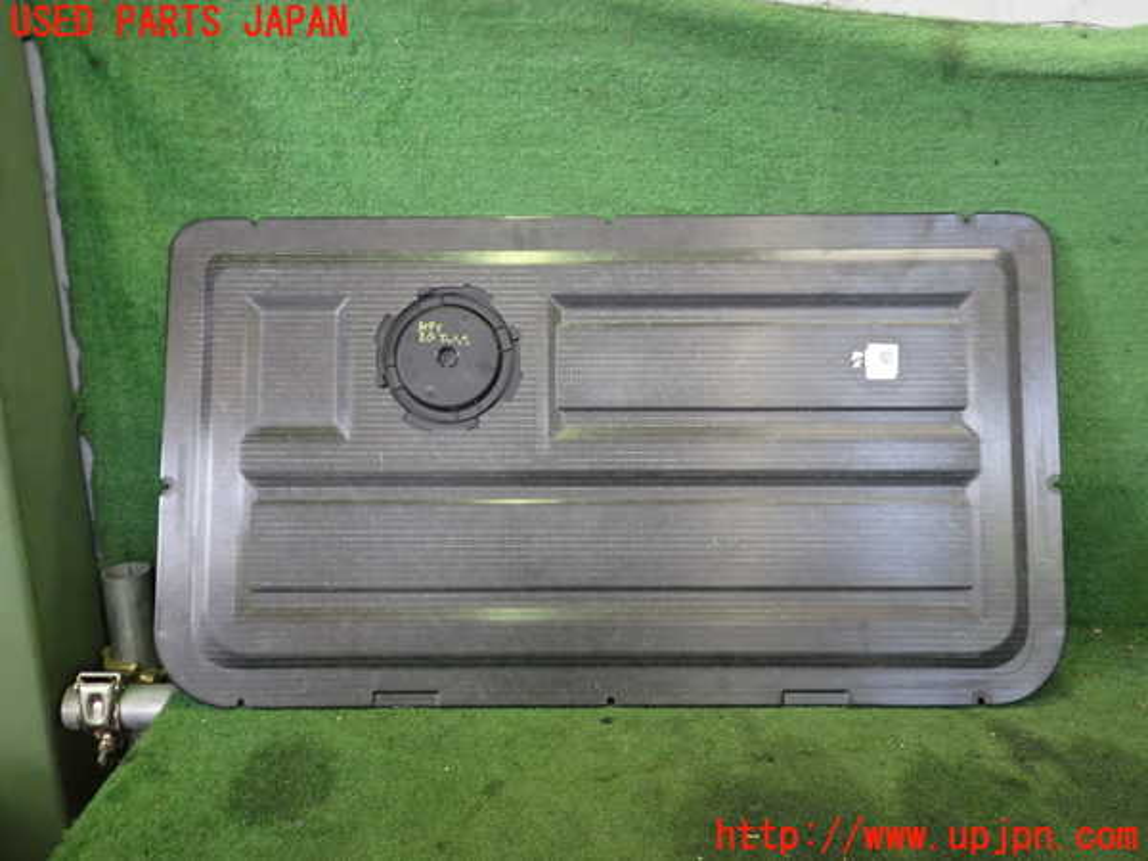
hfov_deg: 60.0
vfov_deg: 46.8
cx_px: 574
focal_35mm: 30
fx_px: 995
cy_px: 430
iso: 320
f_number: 2.3
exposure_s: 1/30
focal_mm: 5.4
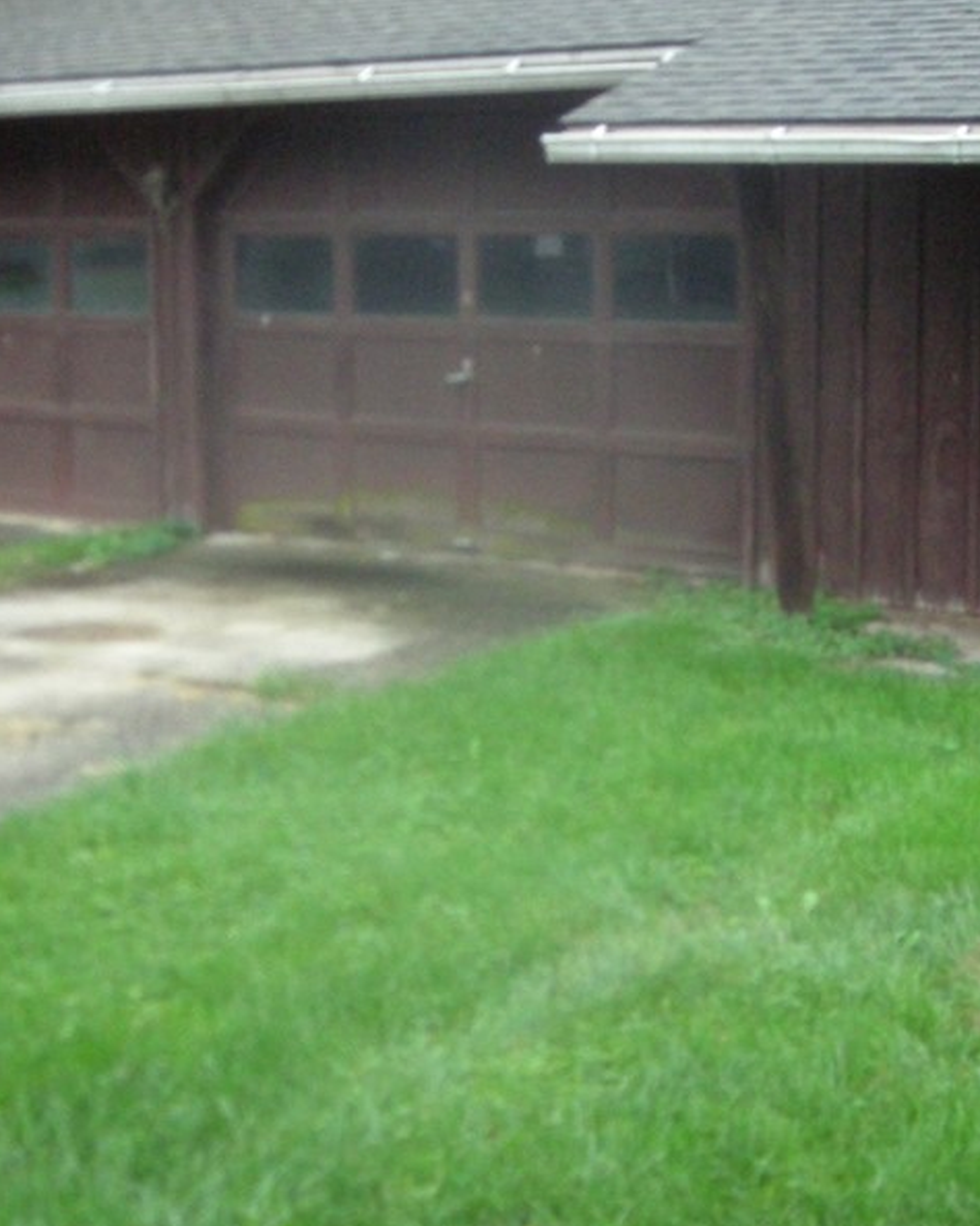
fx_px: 2140
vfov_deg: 31.8
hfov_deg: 25.8
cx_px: 523
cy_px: 447
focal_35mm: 59
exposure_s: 1/53.3
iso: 400
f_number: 2.8
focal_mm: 5.7
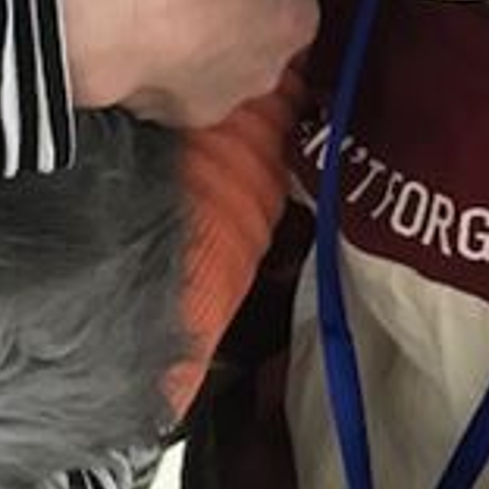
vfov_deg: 16.9
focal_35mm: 95
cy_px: -204
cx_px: 404
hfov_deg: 18.1
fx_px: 1518
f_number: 1.8
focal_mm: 3.99
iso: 40
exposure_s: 1/20
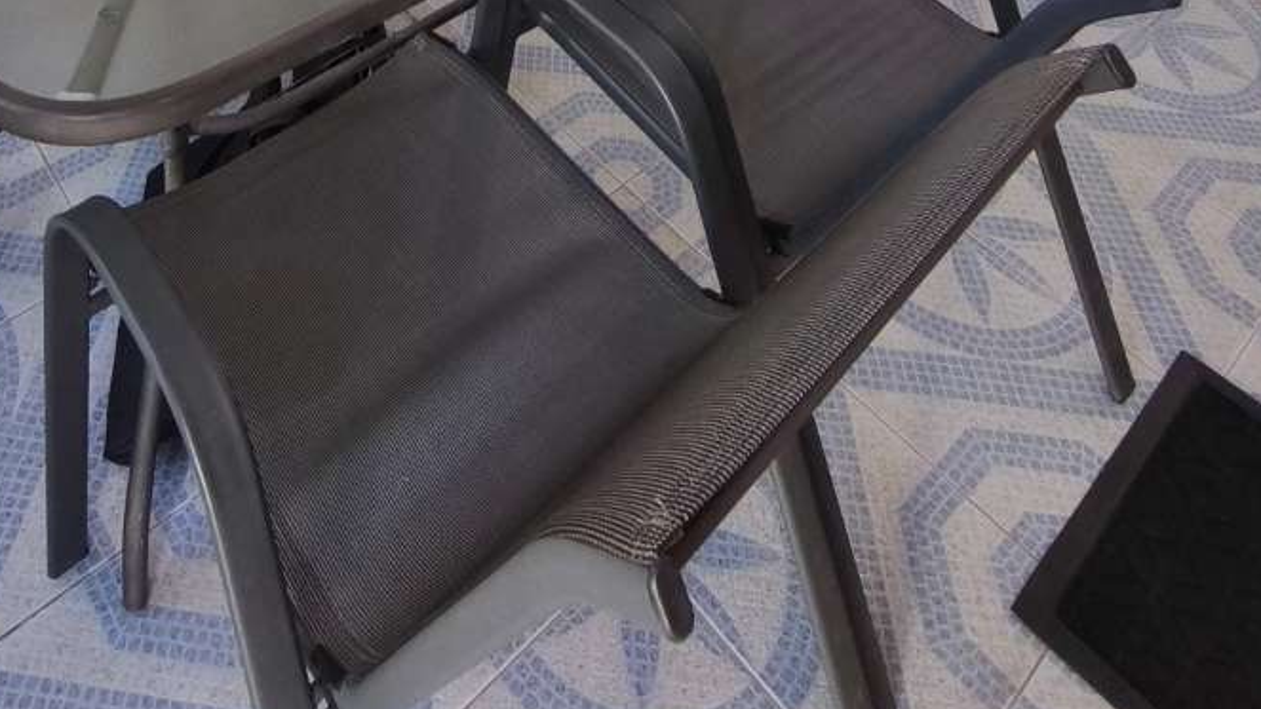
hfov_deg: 53.1
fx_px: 1237
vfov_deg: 21.9
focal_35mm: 37
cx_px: 435
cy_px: -525
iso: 50
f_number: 2.2
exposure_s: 1/100
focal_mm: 1.91
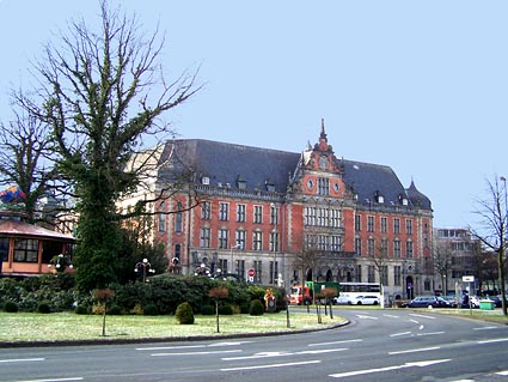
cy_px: 191
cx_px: 254
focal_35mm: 38
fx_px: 558
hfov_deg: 49.0
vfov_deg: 37.7
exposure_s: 1/250
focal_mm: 6.3
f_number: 2.8
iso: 64
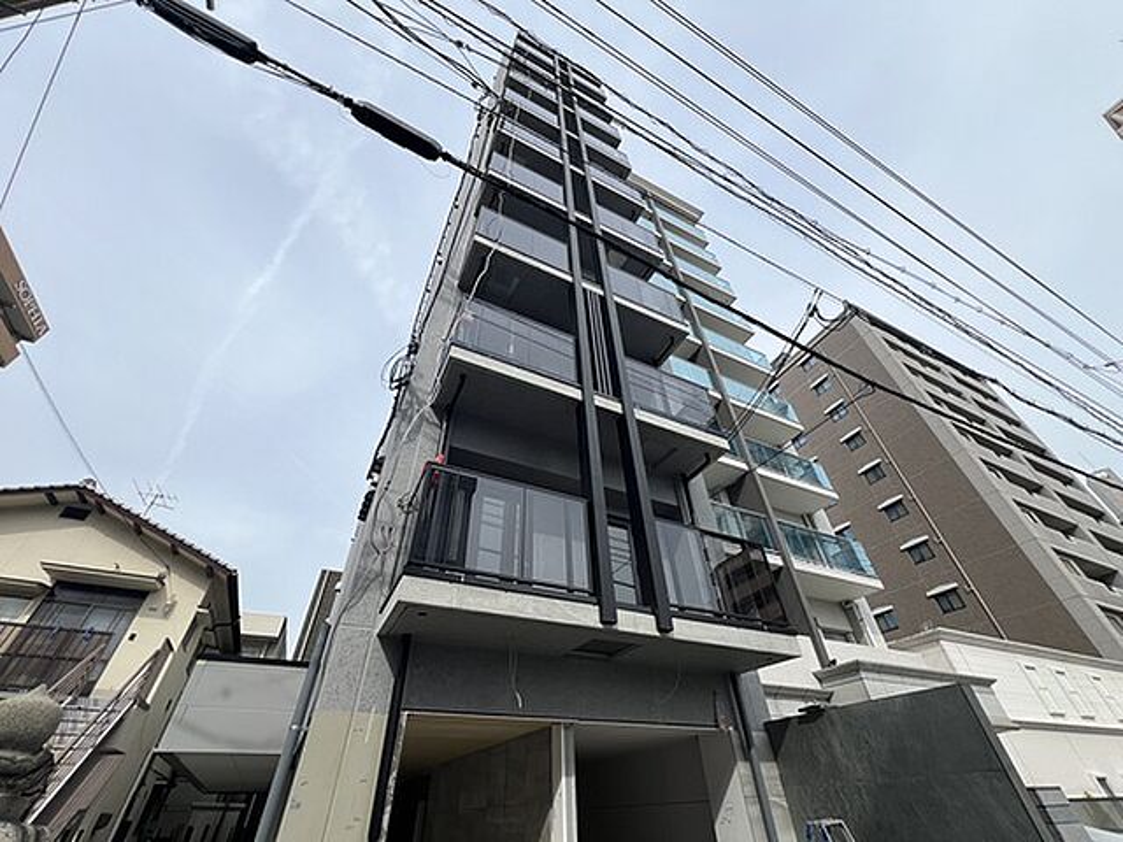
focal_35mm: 13
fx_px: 422
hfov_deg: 106.2
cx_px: 562
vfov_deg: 89.9
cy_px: 421
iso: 32
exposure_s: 1/1043
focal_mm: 1.57
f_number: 1.8
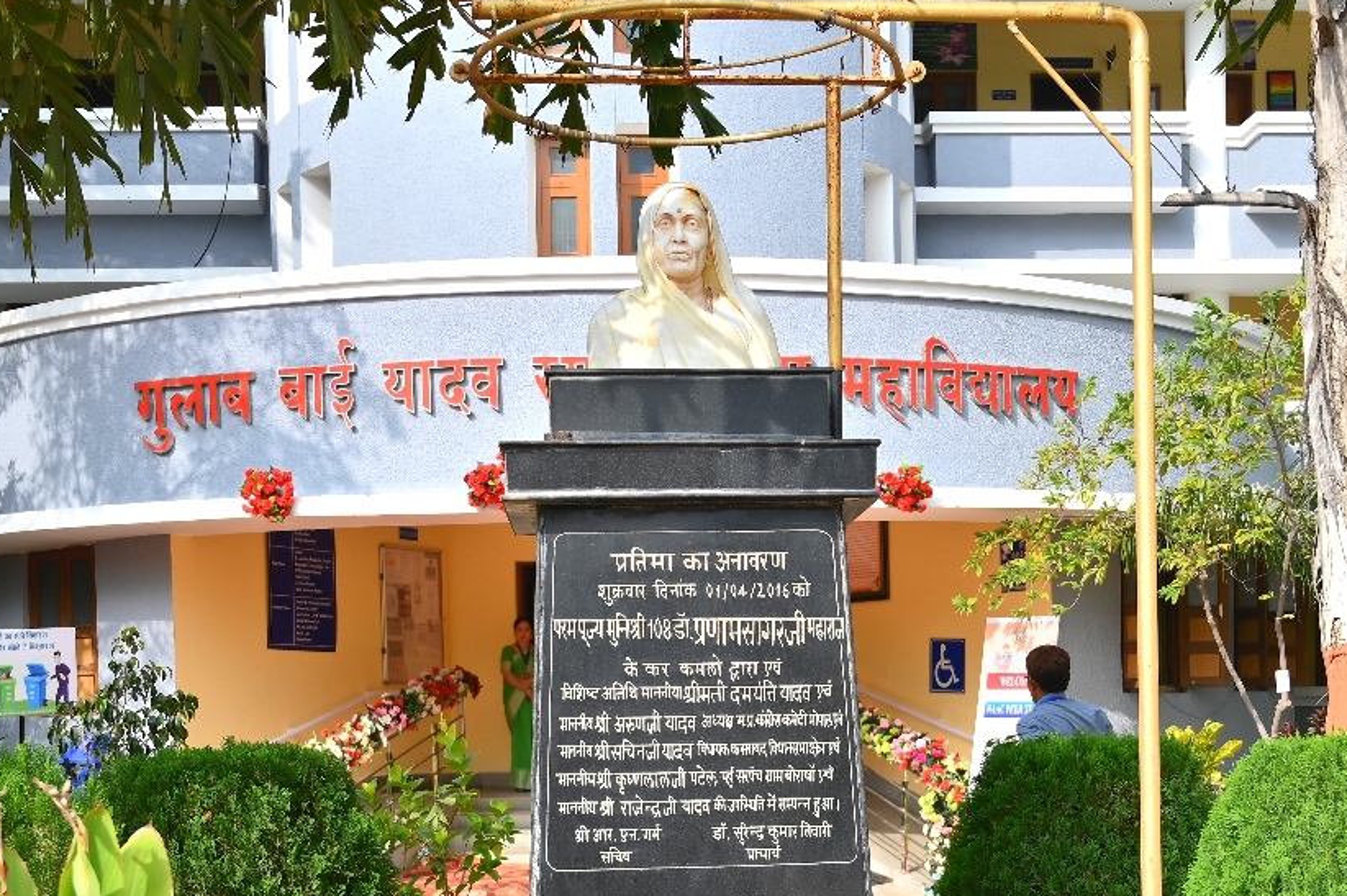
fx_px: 2166
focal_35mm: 58
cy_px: 808
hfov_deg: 34.5
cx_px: 747
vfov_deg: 22.8
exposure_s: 1/400
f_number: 4
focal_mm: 31.5
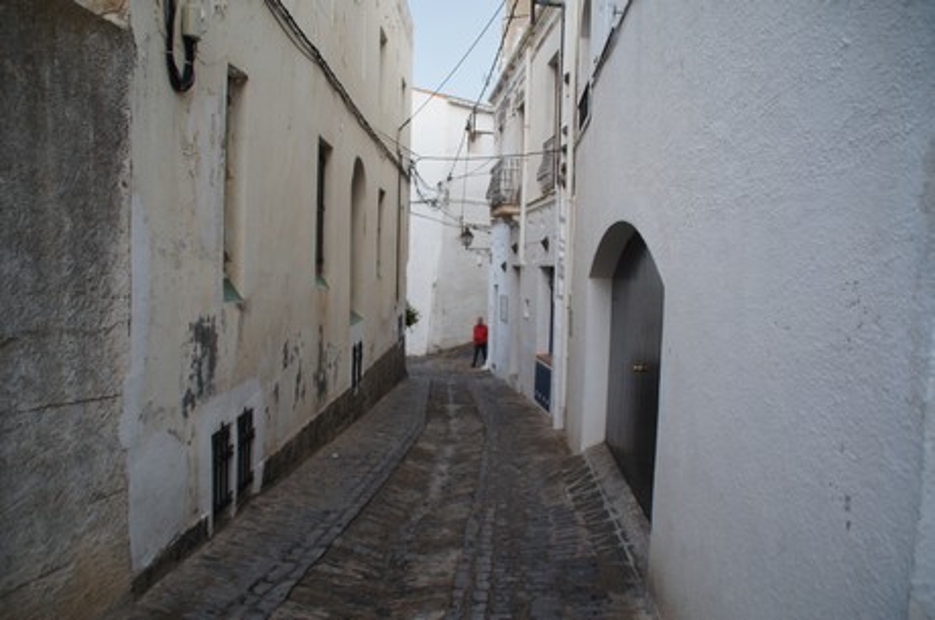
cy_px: 310
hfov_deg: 67.5
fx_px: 700
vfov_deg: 47.8
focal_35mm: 27
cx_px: 468
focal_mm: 18
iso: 100
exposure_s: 1/30
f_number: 3.5
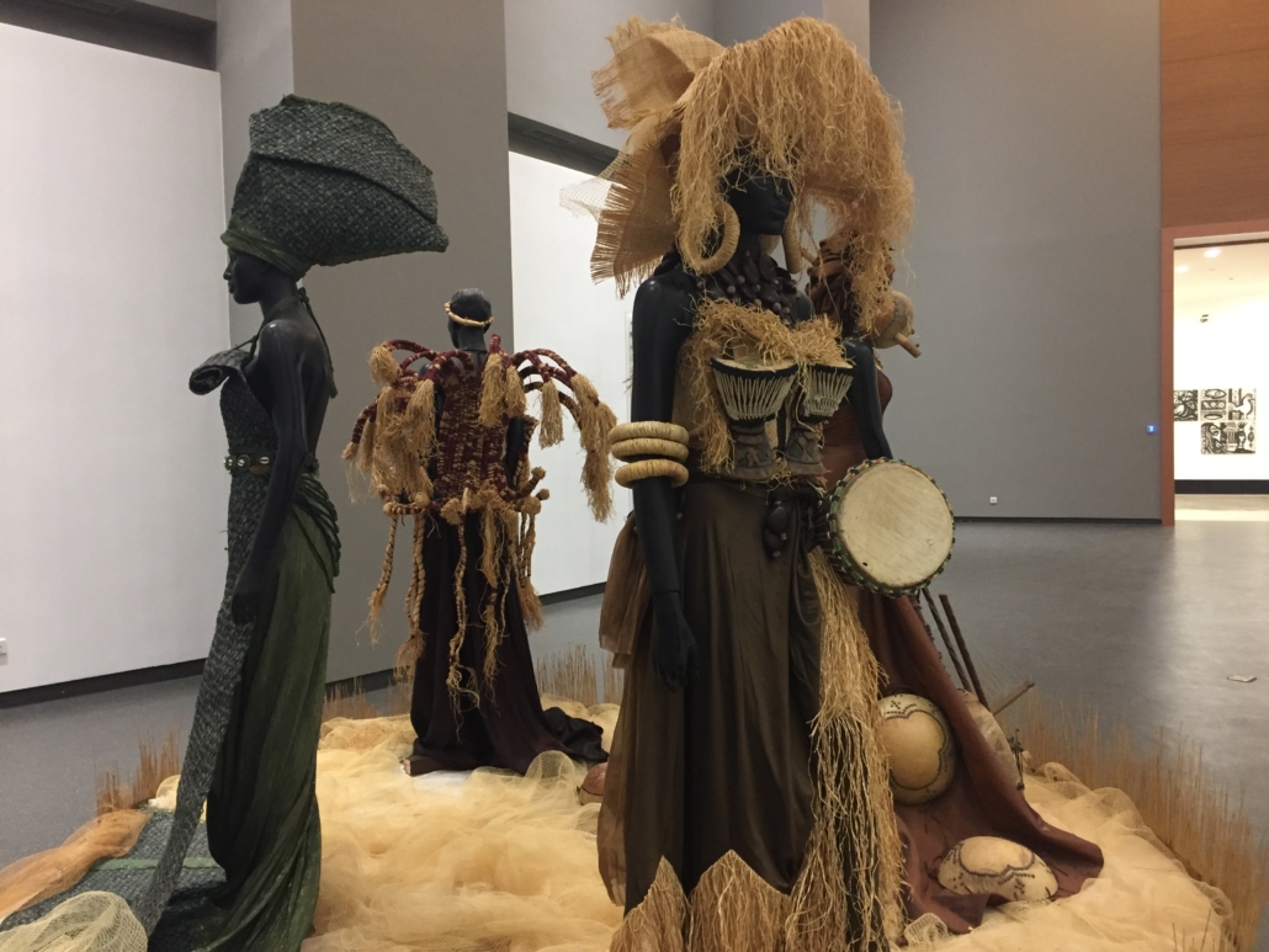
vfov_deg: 48.2
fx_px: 1063
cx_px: 634
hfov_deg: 61.6
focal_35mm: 29
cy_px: 476
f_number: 2.2
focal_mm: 4.15
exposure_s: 1/20
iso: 250
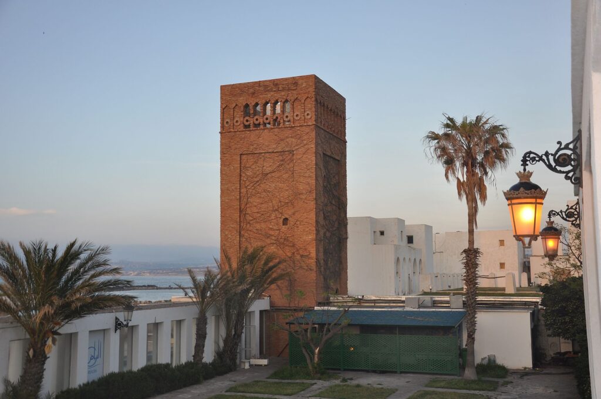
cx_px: 300
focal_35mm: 39
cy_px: 200
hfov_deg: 49.6
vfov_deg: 34.1
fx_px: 650
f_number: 5.6
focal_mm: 26
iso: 200
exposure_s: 1/200
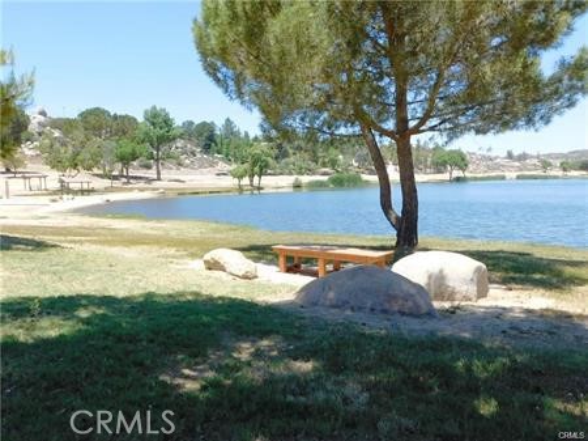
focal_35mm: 30
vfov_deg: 46.8
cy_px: 220
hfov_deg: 60.0
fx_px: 509
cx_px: 294
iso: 125
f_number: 3.2
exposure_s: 1/800
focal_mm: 5.3
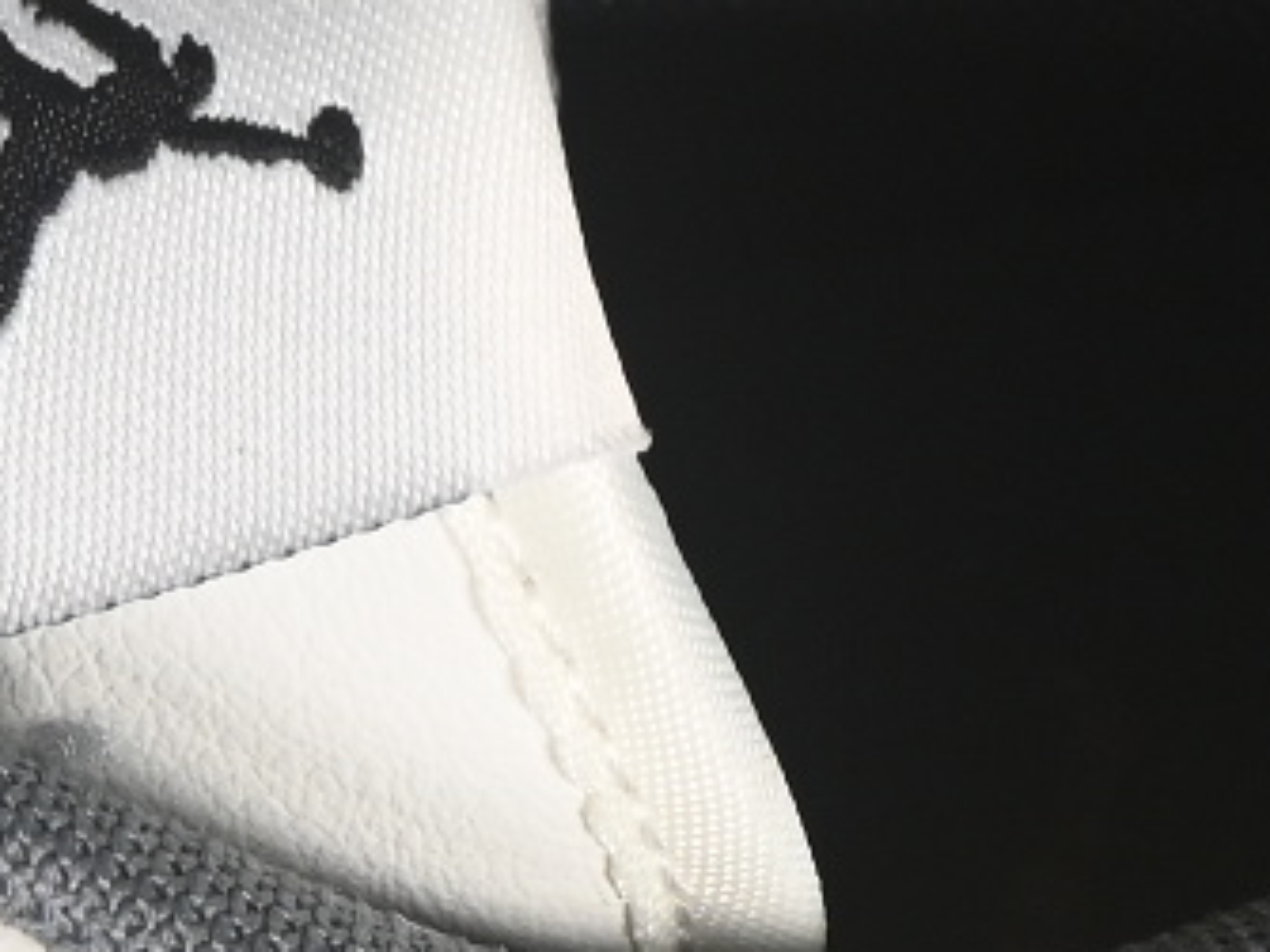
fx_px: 22005
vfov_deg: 2.5
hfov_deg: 3.3
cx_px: -1645
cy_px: 91
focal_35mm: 600
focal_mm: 50
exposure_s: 1/80
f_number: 7.1
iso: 160
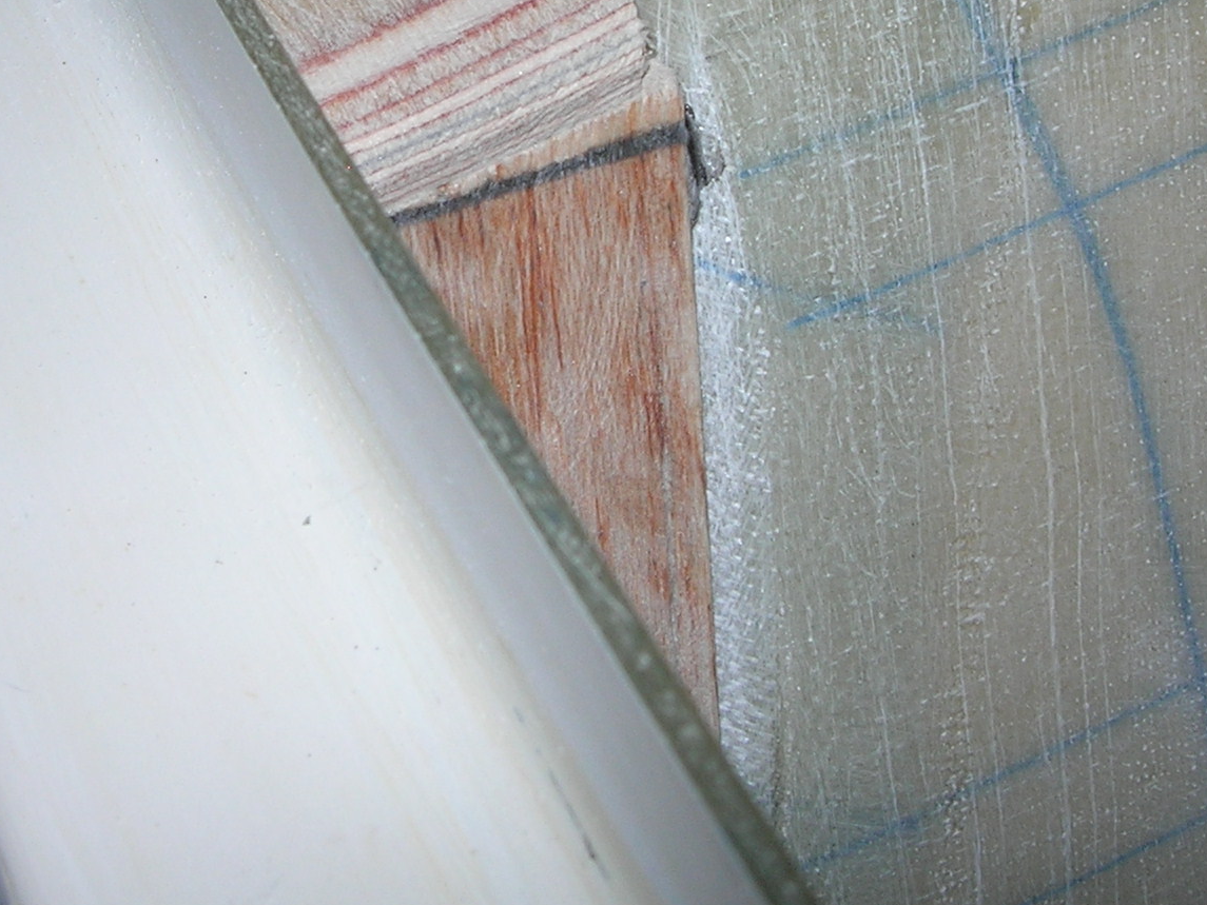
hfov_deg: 22.7
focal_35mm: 86
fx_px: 2999
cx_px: 462
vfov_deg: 16.9
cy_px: 65
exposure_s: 1/60.1
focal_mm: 7.8
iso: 64
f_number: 4.8
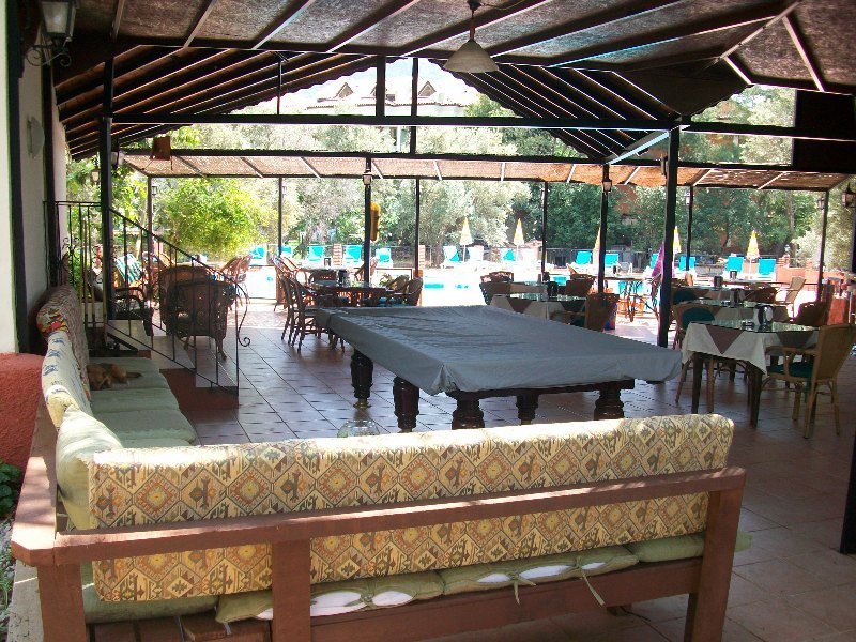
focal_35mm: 32
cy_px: 321
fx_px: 791
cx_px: 428
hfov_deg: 56.8
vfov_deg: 44.2
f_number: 2.8
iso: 64
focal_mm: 5.7
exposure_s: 1/160
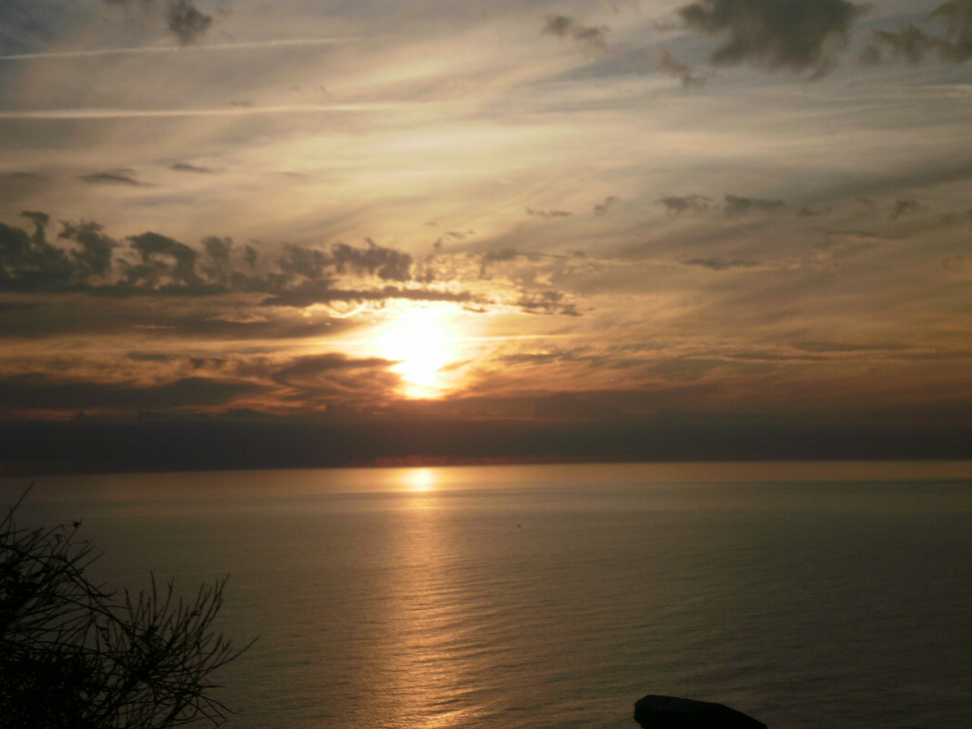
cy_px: 364
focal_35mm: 64
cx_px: 486
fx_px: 1797
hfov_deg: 30.3
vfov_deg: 22.9
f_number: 13
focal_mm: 11.3
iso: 100
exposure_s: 1/200
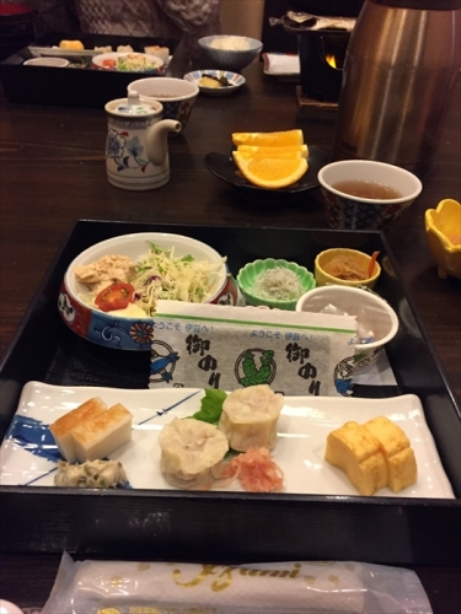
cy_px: 307
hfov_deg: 48.2
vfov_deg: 61.7
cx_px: 230
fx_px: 515
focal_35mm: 29
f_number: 2.2
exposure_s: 1/30
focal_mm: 4.15
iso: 250
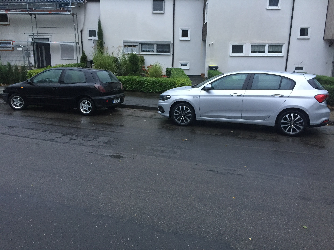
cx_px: 167
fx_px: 280
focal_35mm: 29
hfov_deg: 61.7
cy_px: 125
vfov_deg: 48.2
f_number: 2.2
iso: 200
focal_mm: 4.15
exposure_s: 1/33
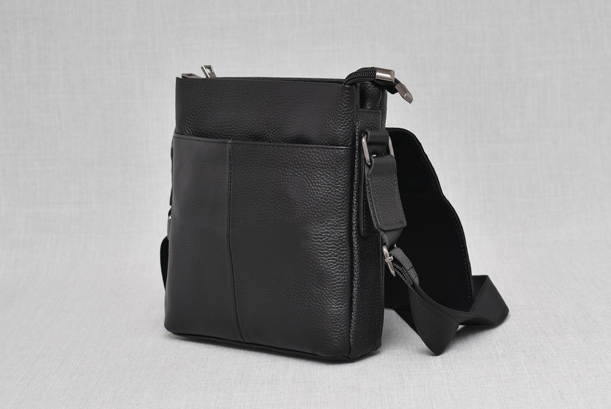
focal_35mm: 63
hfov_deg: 31.9
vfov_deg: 21.6
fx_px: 1070
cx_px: 306
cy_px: 204
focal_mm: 42
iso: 100
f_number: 5.6
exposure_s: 1/60
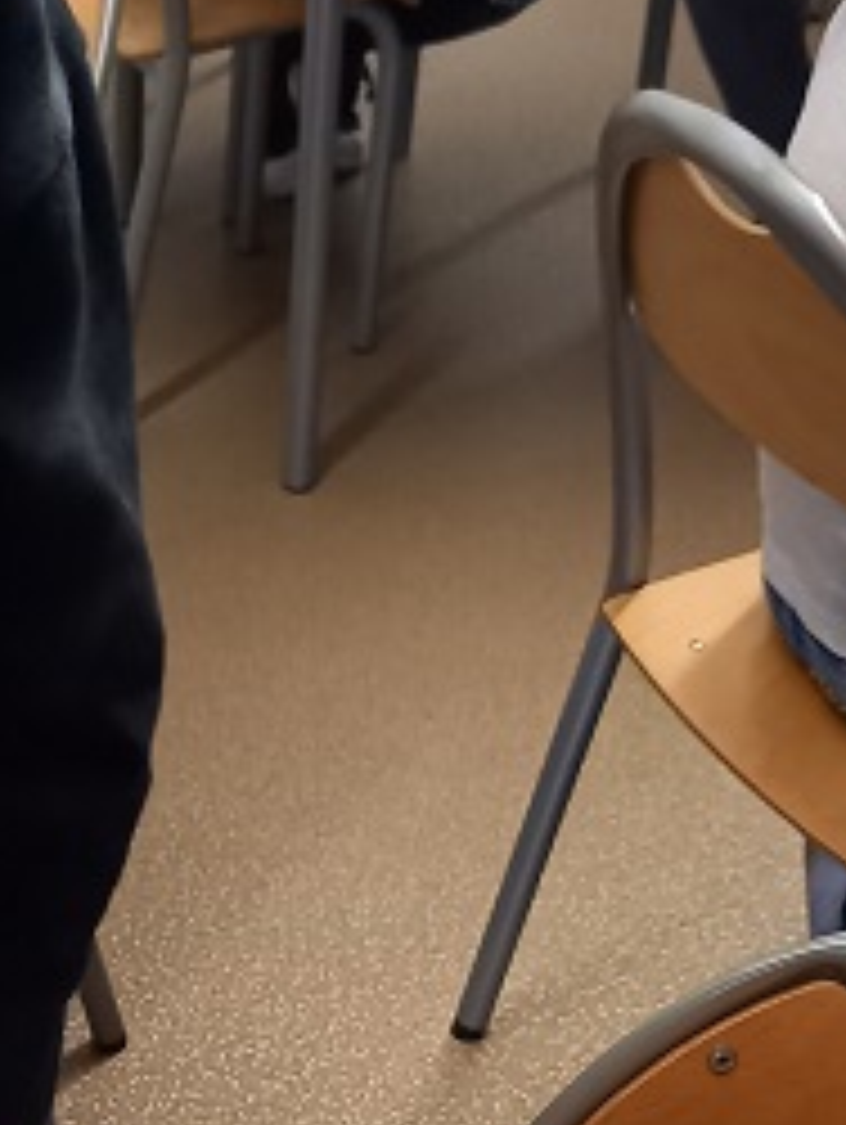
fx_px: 2602
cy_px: 1044
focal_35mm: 80
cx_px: 36
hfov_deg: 18.1
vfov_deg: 23.6
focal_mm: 4.65
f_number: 1.8
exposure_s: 1/25
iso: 500
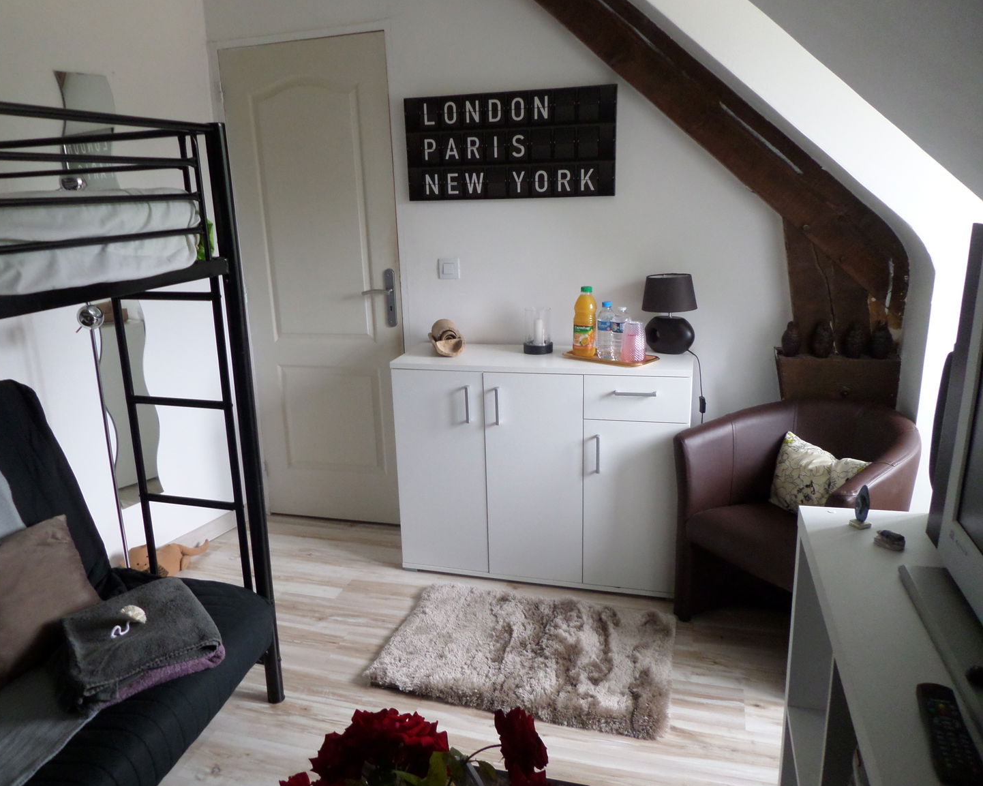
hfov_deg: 65.9
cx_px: 438
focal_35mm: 26
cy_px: 405
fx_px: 756
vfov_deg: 54.9
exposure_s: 1/20
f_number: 3.1
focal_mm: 4.3
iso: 200
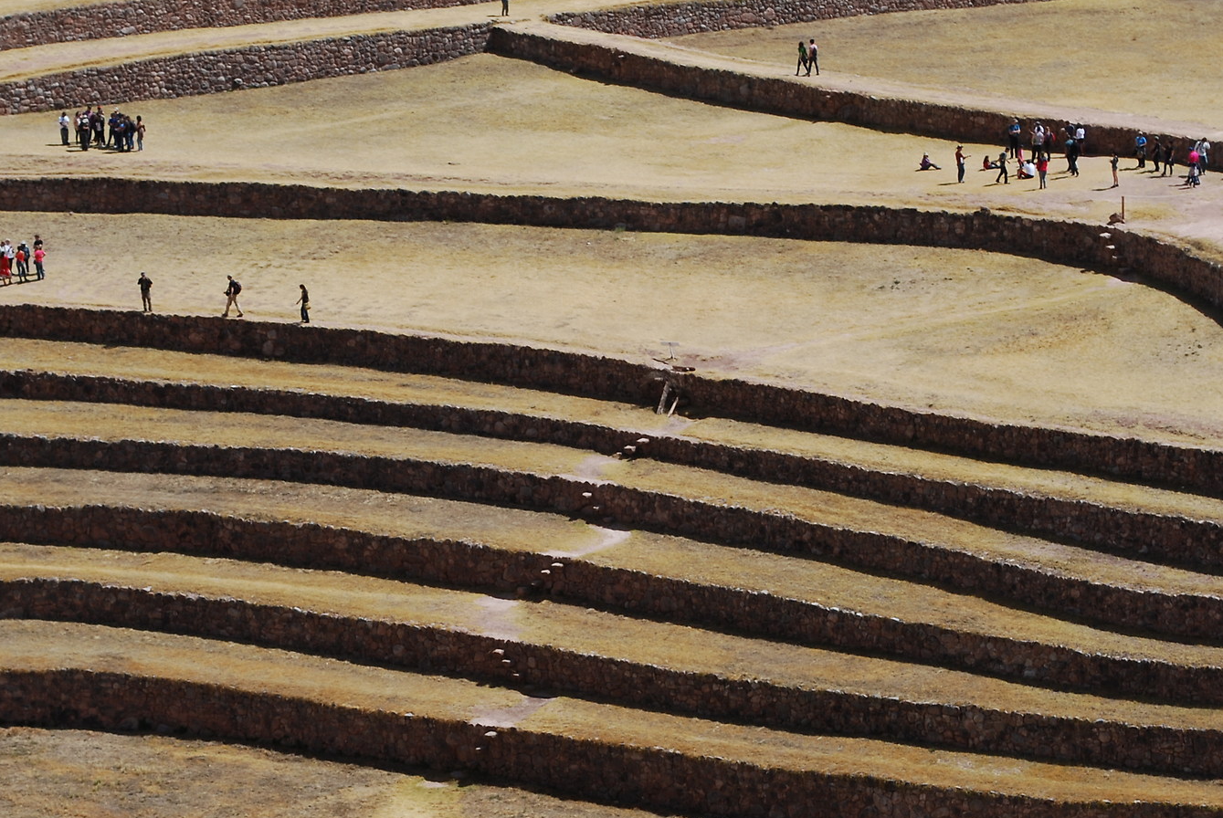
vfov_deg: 9.3
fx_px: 5030
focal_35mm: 148
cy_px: 644
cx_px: 446
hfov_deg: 13.8
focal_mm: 55
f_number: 8
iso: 100
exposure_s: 1/250
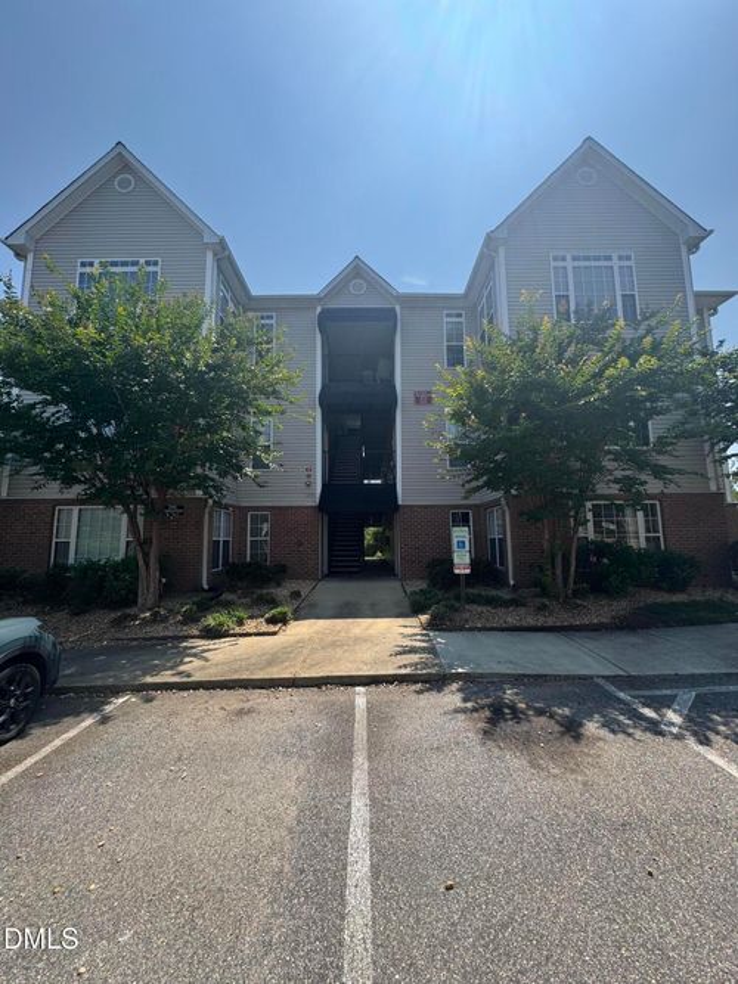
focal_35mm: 14
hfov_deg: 85.7
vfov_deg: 102.1
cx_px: 369
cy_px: 492
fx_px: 398
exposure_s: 1/899
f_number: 2.2
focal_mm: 2.22
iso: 50
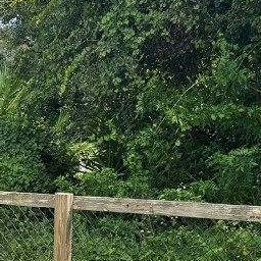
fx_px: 725
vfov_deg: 19.7
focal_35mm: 85
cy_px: 266
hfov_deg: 18.4
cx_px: -113
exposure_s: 1/2604
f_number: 1.78
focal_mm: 6.76
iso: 80
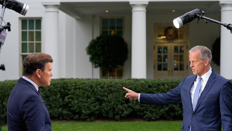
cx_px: 116
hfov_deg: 28.6
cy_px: 71
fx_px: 455
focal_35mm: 74
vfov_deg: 16.3
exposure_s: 1/320
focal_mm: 70
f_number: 3.5
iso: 320
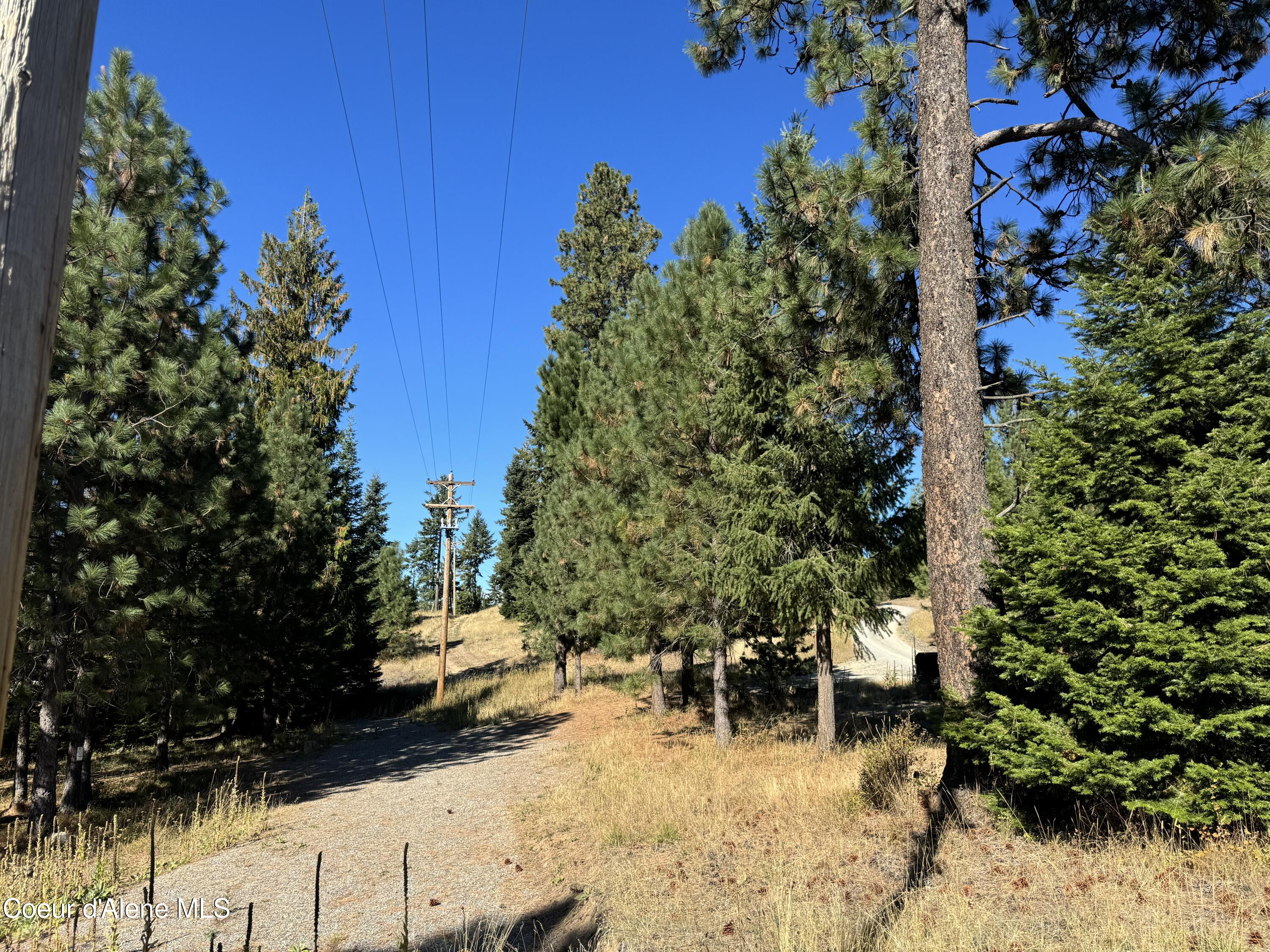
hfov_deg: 71.6
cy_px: 476
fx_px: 881
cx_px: 635
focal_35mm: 24
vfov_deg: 56.8
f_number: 1.78
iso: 80
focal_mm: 6.76
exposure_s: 1/2710
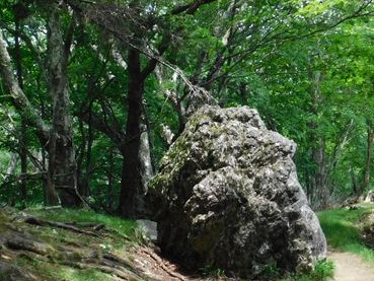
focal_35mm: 78
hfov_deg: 24.9
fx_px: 843
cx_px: 138
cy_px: 127
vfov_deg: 18.9
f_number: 3.5
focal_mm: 6.3
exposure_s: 1/200
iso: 125
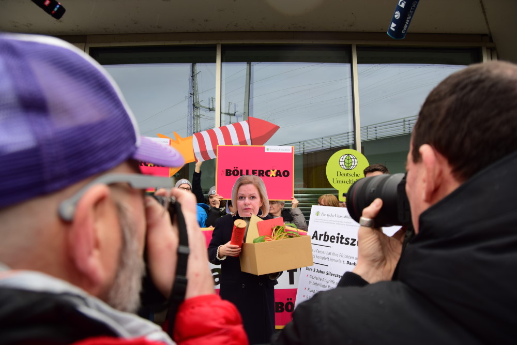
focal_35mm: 48
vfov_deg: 28.1
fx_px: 689
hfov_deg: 41.1
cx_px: 258
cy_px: 172
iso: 200
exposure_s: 1/100
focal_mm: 32
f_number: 5
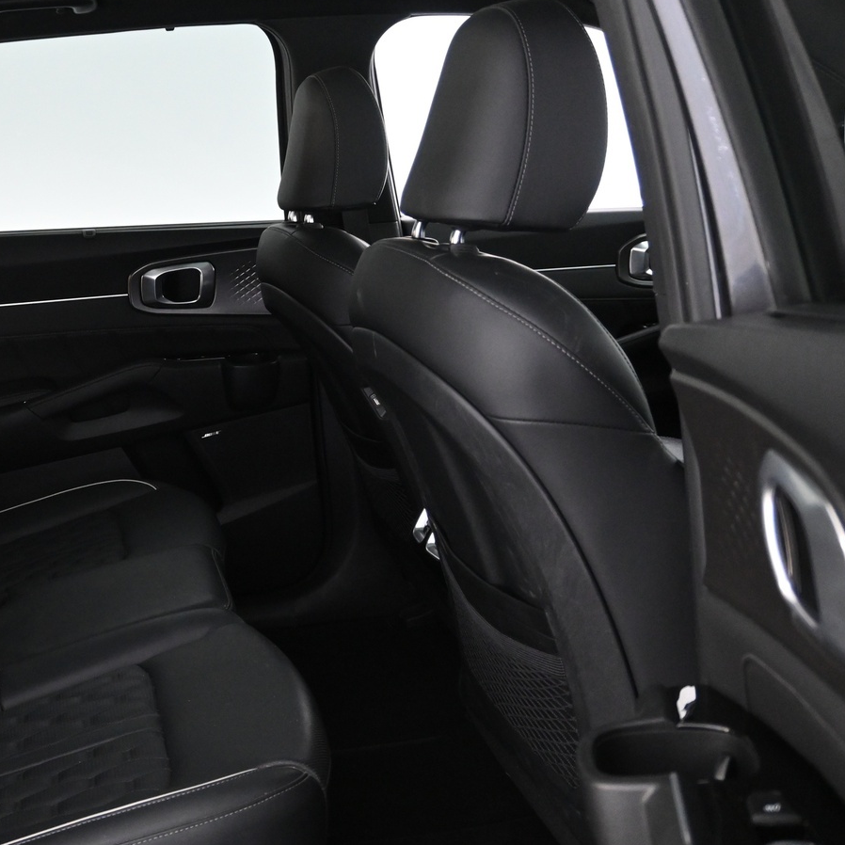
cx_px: 170
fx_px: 1302
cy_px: 453
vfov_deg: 35.9
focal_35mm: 47
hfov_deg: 34.8
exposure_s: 1/30
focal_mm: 20.5
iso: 2800
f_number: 3.8
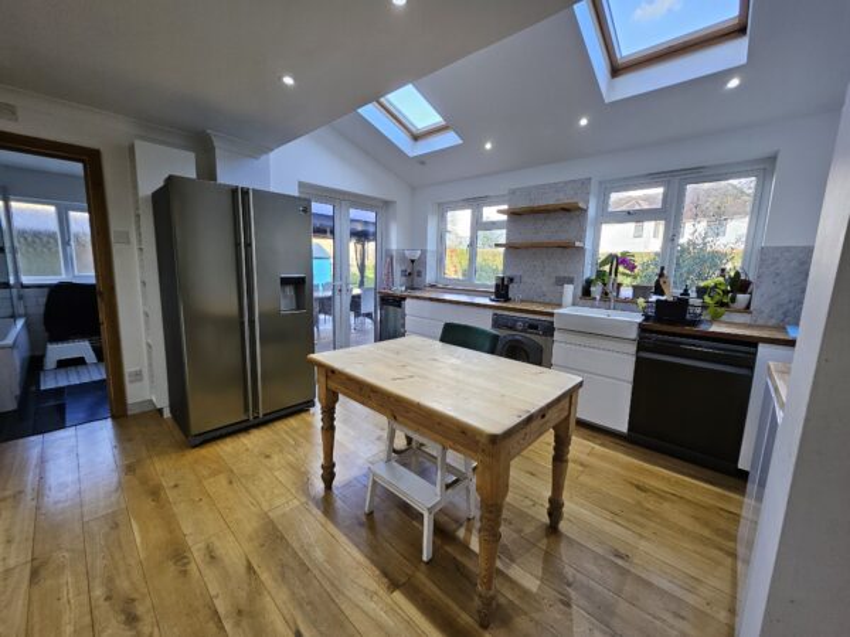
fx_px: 319
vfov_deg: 89.9
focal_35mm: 13
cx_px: 425
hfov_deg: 106.2
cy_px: 318
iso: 80
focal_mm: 1.74
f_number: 2.2
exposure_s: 1/50
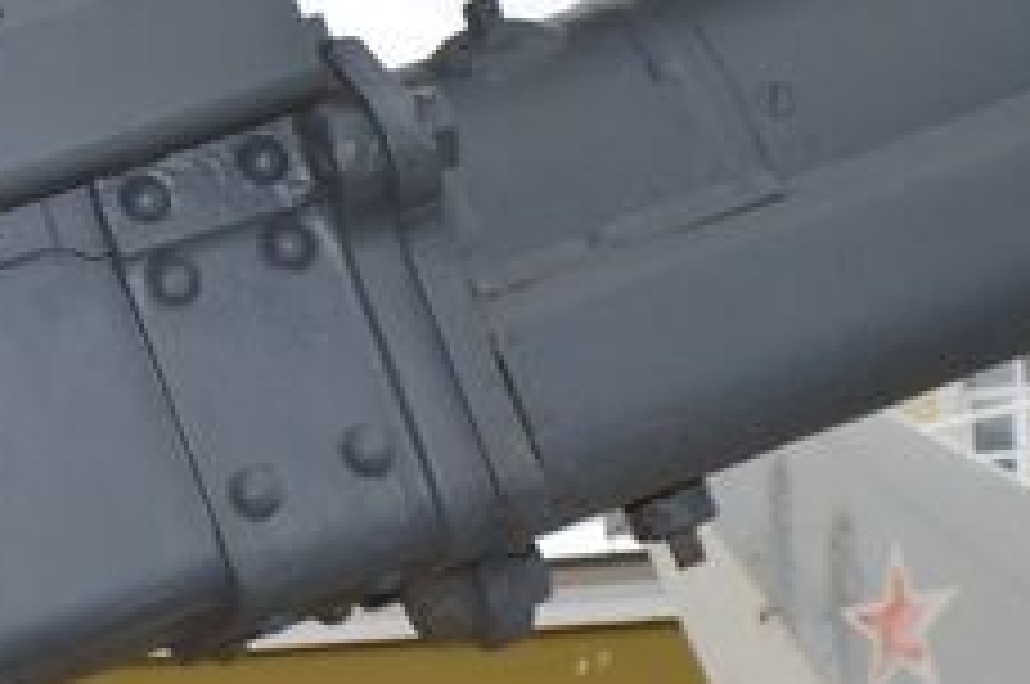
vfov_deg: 9.0
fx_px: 4314
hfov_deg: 12.9
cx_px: -499
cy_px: 99
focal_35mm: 151
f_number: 7.1
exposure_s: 1/200
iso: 100
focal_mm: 18
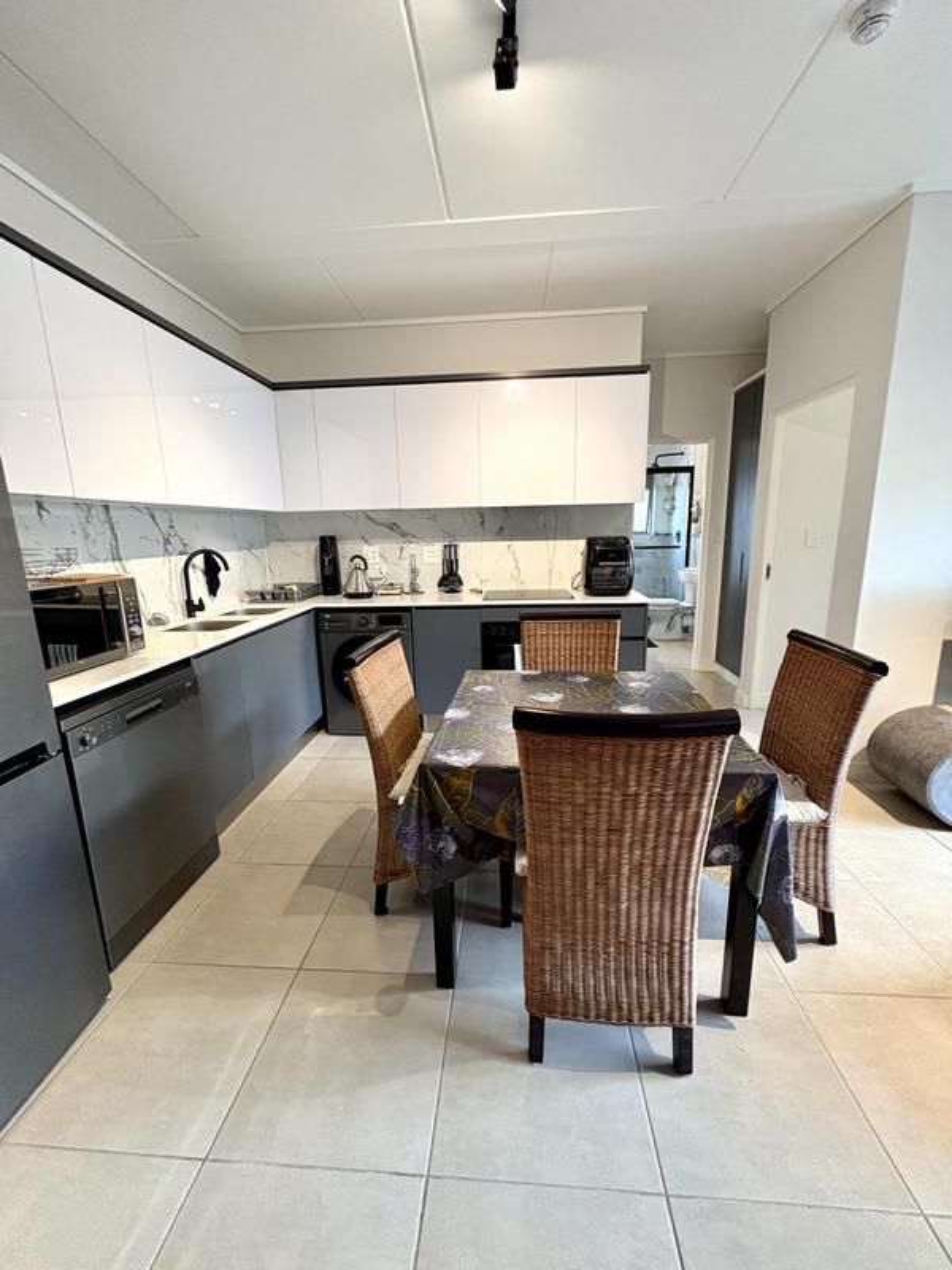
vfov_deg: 102.1
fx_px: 513
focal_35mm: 14
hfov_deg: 85.7
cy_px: 635
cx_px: 476
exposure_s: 1/50
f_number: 2.2
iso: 250
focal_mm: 2.22
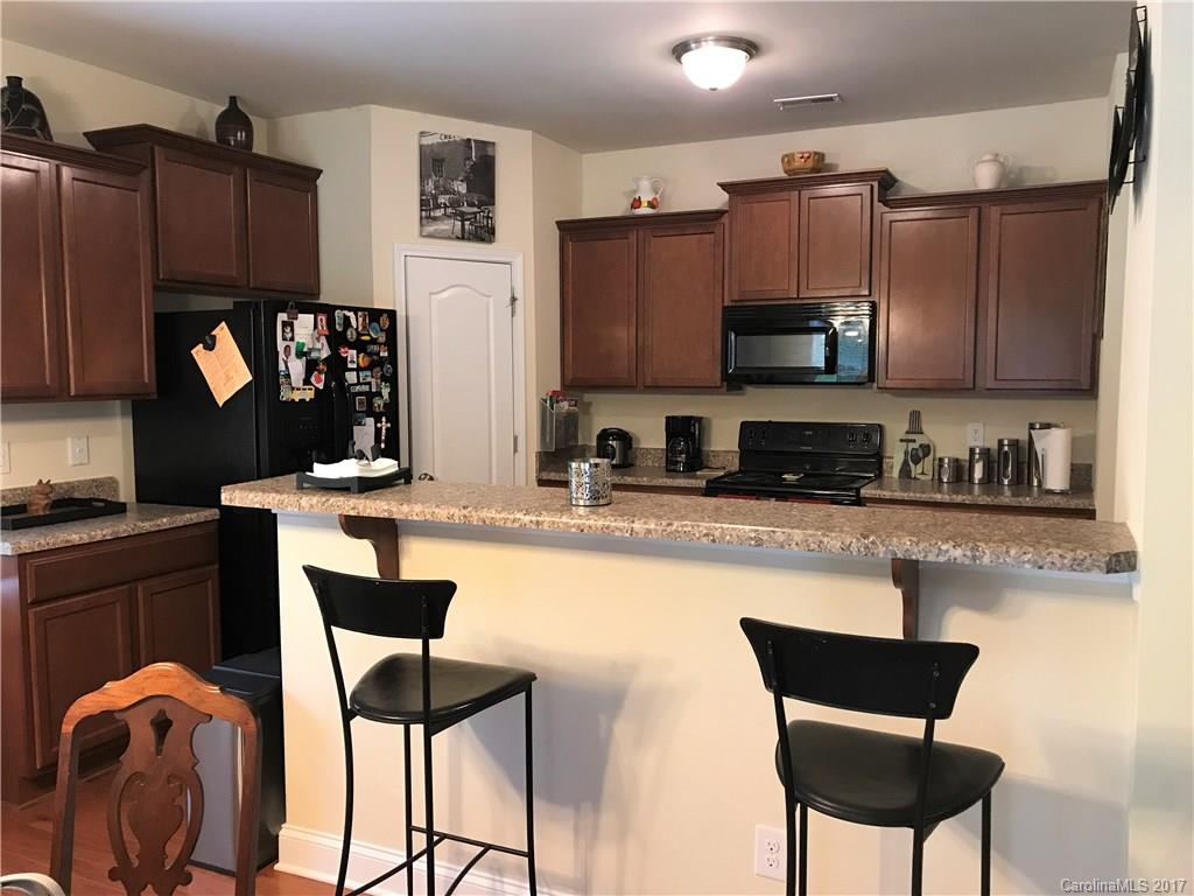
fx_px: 966
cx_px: 597
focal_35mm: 28
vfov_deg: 49.7
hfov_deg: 63.4
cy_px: 448
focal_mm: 3.99
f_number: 1.8
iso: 64
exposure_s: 1/15
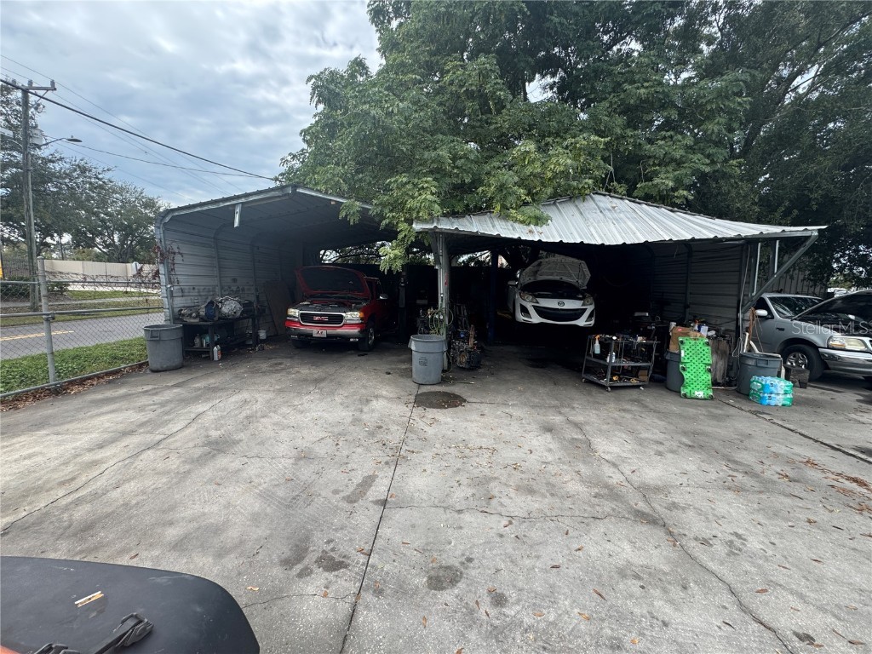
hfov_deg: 102.1
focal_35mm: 14
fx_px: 353
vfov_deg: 85.7
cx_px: 436
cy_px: 327
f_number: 2.2
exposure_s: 1/508
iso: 40
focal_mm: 2.22
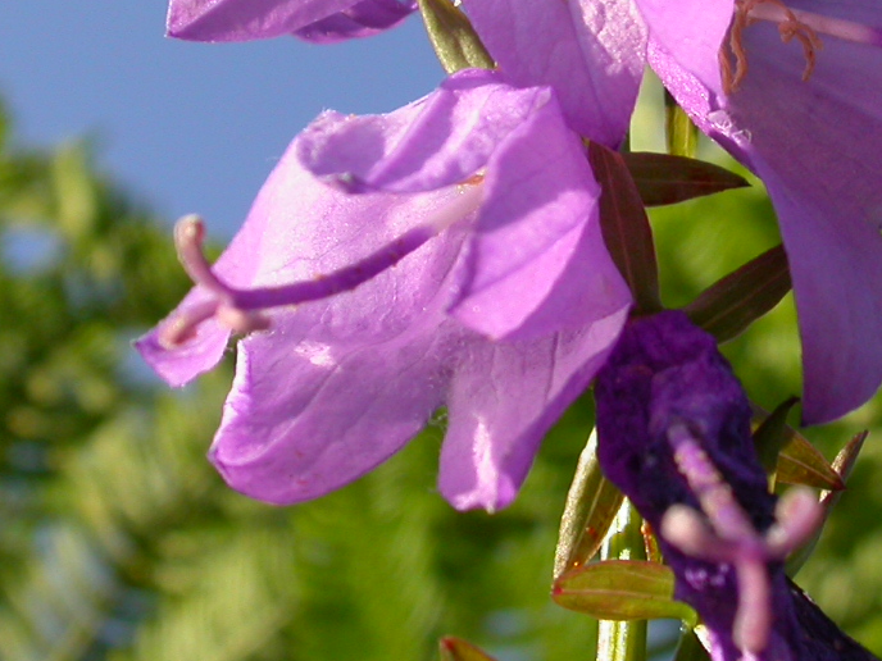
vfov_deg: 12.0
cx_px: 595
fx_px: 3083
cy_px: -68
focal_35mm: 121
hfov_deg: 16.2
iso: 100
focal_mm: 10.9
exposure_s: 1/240
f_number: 5.9
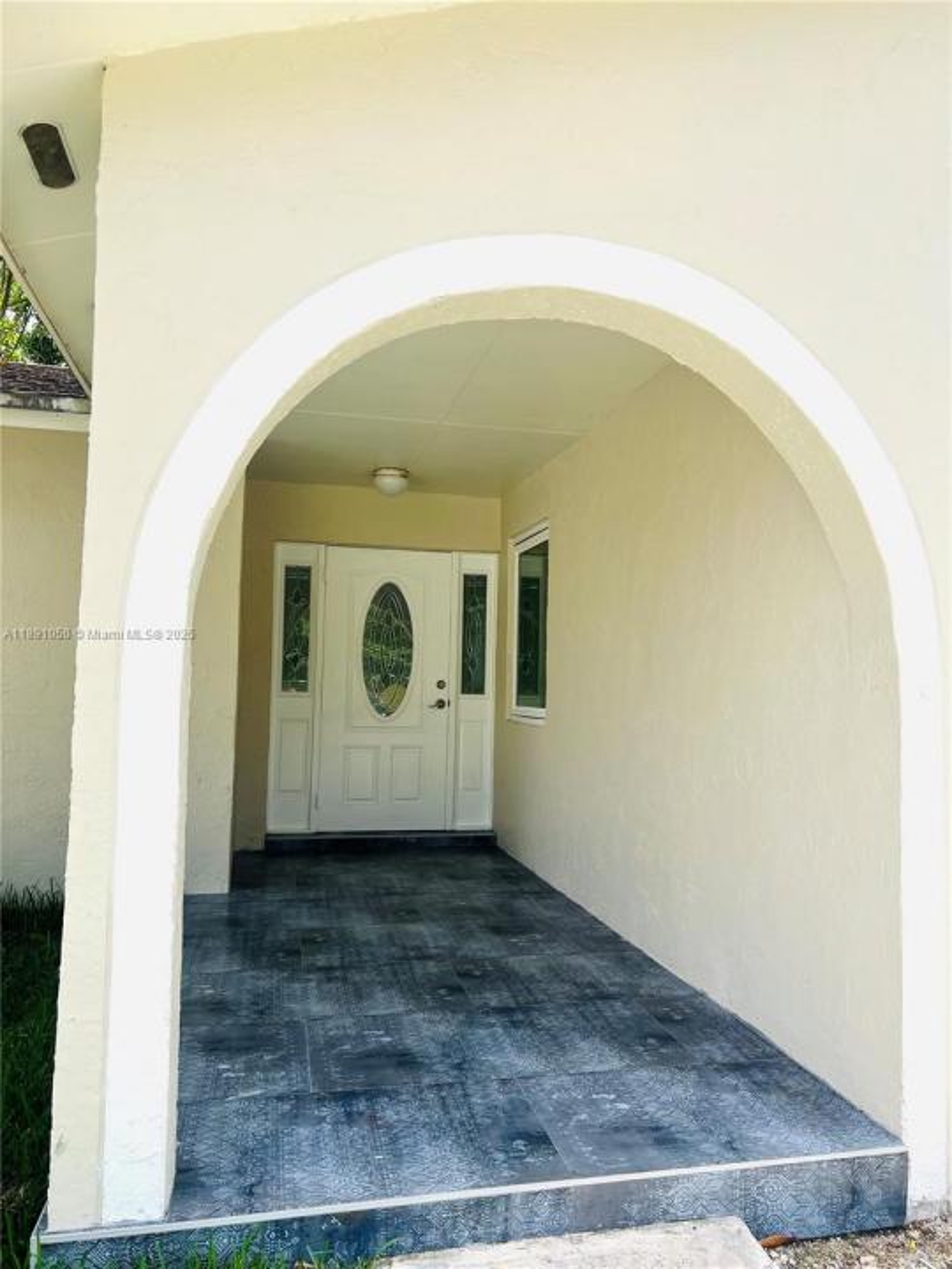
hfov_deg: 53.1
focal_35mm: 26
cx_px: 476
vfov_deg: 67.3
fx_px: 953
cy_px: 634
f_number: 1.5
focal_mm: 5.7
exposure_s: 1/2457
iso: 50
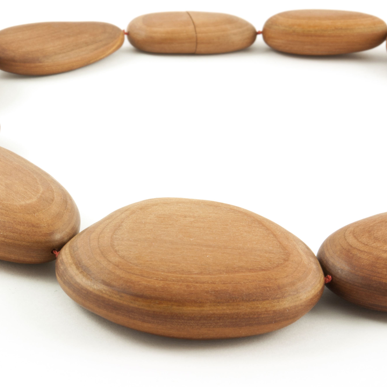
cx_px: 87
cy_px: 192
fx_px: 1556
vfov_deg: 14.2
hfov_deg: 14.1
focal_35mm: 123
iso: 200
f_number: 29
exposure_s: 1
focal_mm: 60
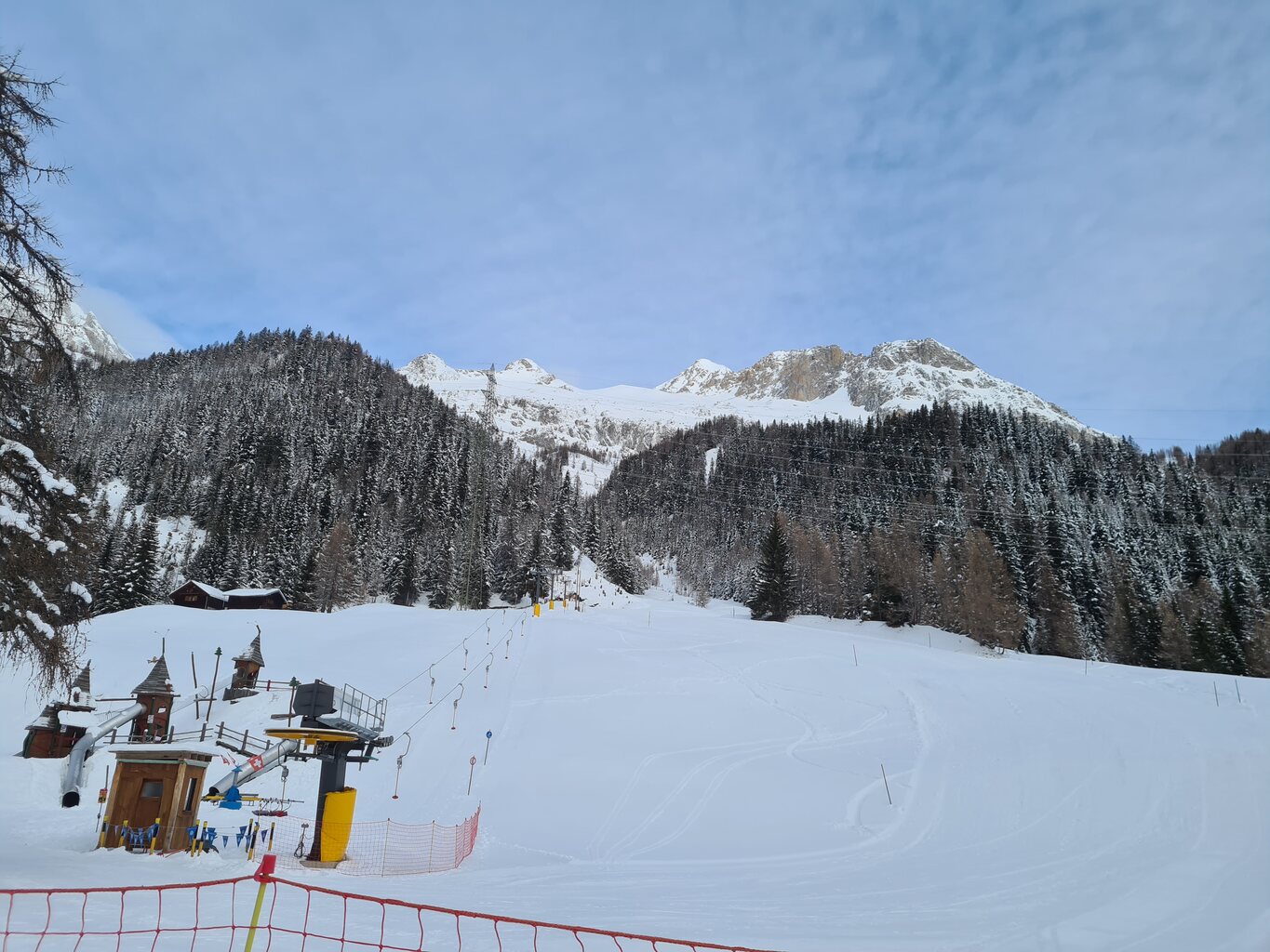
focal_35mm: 26
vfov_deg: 53.1
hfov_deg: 67.3
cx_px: 635
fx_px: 954
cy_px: 476
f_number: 1.8
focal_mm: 5.4
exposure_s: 1/1724
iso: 50
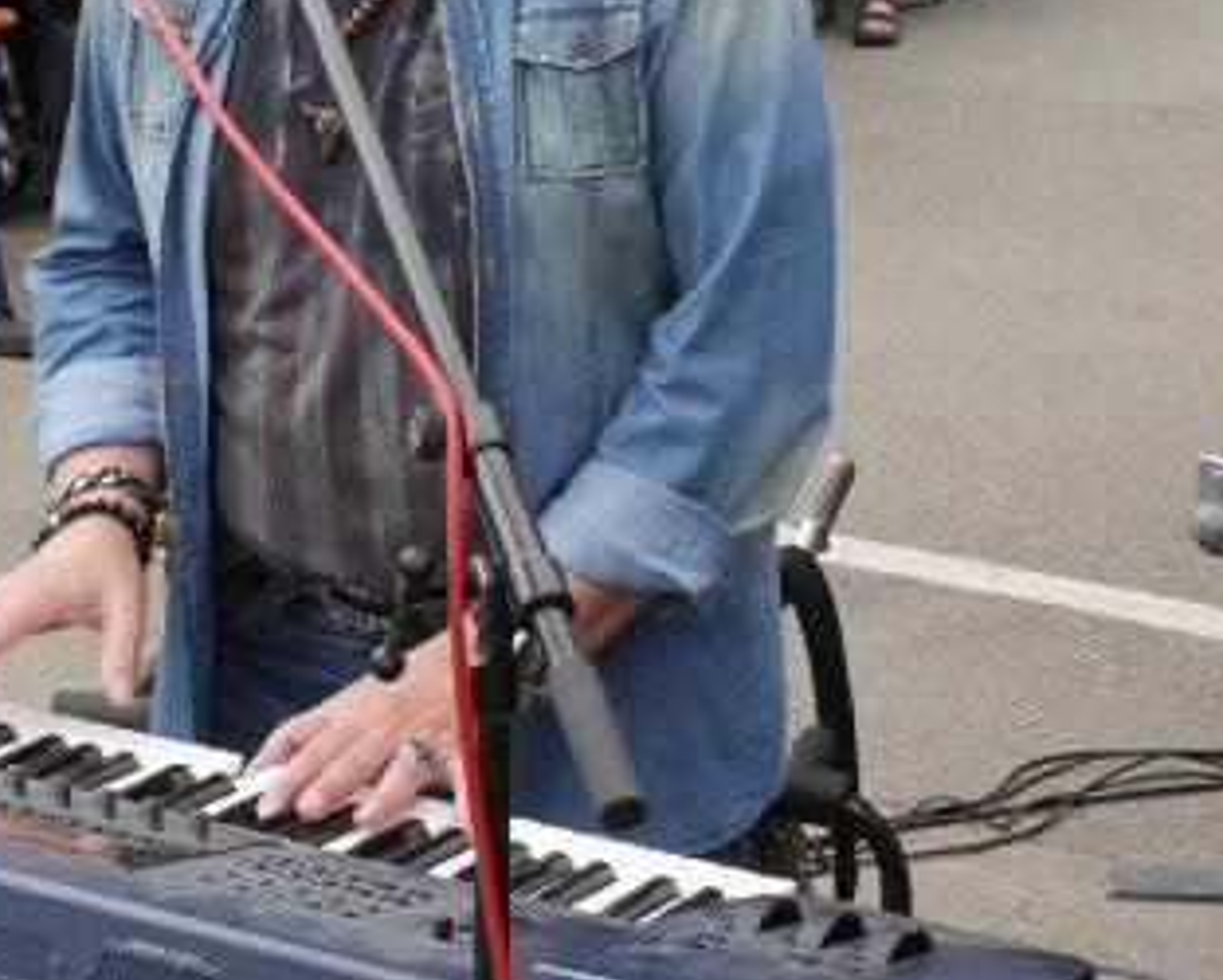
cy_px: 212
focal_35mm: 110
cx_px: 196
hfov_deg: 17.3
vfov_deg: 14.0
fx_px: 3984
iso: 200
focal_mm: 22
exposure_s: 1/200
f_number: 7.1
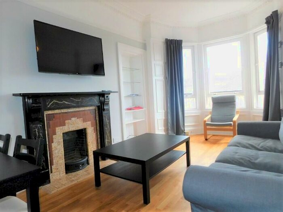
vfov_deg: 58.9
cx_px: 142
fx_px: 188
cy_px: 106
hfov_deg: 73.9
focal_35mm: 23
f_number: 3
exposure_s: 1/100
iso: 125
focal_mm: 4
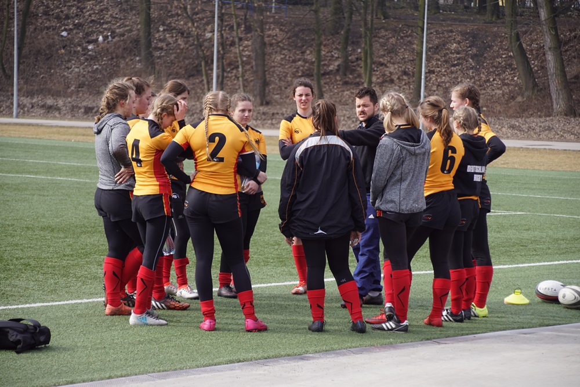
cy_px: 194
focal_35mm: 150
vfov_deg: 9.2
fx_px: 2417
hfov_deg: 13.7
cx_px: 290
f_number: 6.3
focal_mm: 100
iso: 100
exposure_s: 1/200
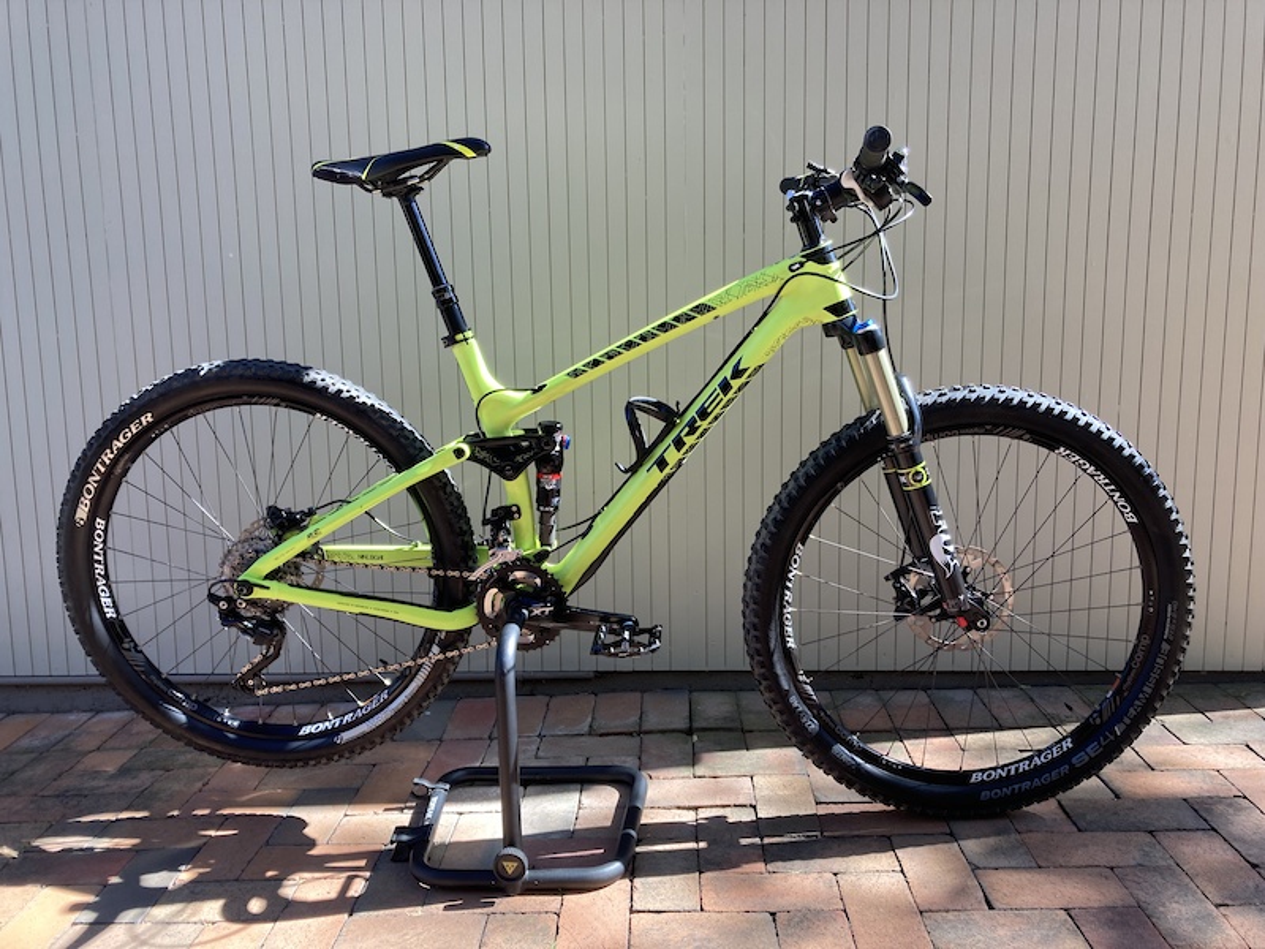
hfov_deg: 63.4
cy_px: 474
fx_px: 1023
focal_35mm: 28
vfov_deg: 49.7
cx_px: 632
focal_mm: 3.99
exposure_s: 1/121
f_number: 1.8
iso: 25
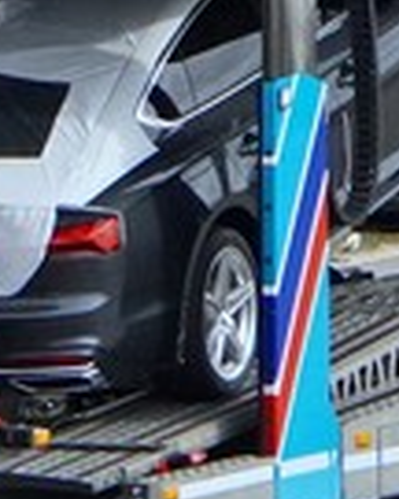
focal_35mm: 1669
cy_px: -57
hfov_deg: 0.9
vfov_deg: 1.2
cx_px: -355
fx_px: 24636
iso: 2500
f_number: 6.3
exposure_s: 1/2500
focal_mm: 200
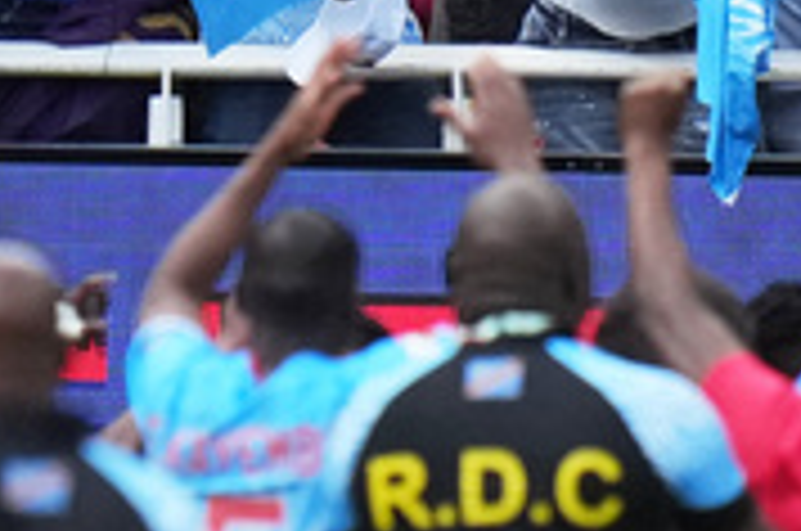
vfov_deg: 0.4
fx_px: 76846
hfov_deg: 0.6
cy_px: -40
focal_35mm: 3460
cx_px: 2146
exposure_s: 1/2500
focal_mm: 400
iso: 2000
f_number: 4
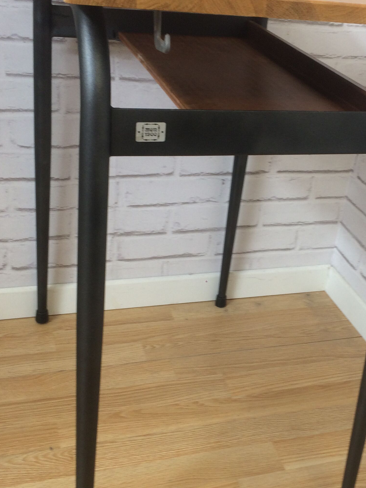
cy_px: 236
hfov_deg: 30.6
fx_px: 663
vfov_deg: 40.4
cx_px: 245
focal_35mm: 47
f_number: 2.2
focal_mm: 4.15
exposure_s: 1/100
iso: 64
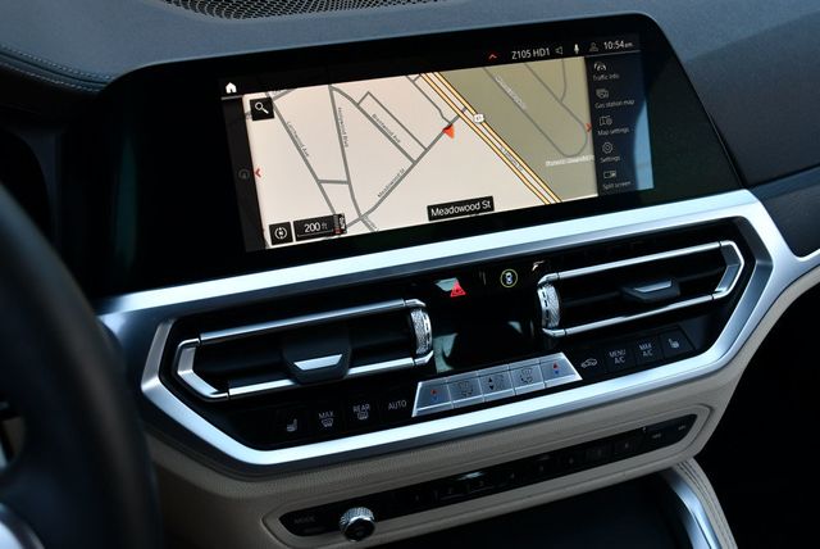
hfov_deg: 53.1
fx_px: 821
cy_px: 274
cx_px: 410
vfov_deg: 36.9
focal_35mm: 36
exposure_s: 1/250
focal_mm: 18
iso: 400
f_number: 4.5
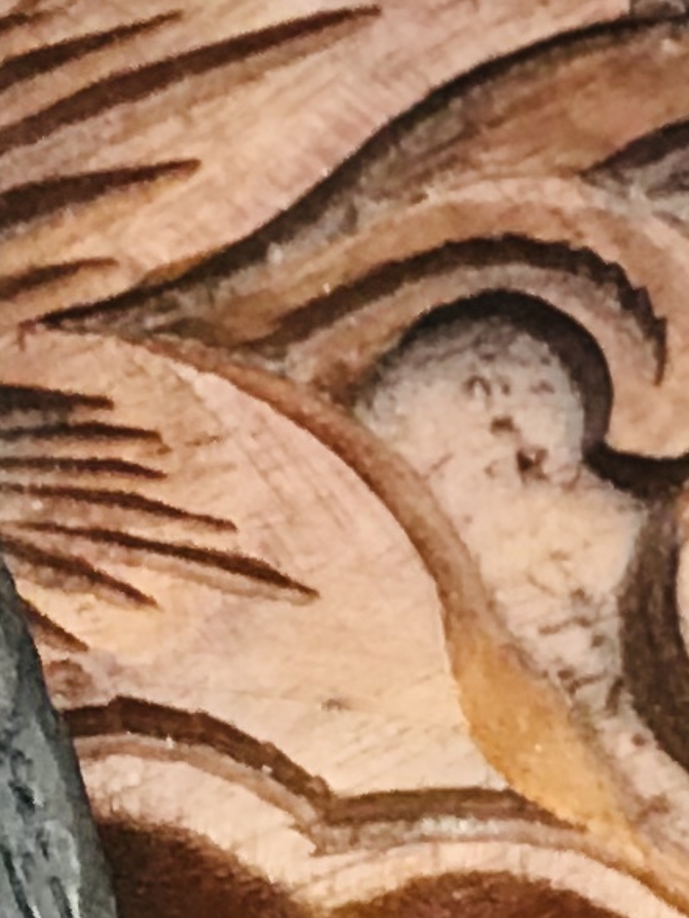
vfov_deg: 5.8
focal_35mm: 325
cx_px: 27
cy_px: 2524
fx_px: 8619
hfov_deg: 4.6
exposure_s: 1/50
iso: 40
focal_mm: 6.6
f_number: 2.8
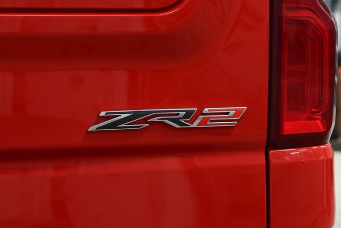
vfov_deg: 13.0
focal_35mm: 105
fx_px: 995
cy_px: 114
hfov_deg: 19.5
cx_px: 170
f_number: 7.1
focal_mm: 70
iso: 1600
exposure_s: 1/30
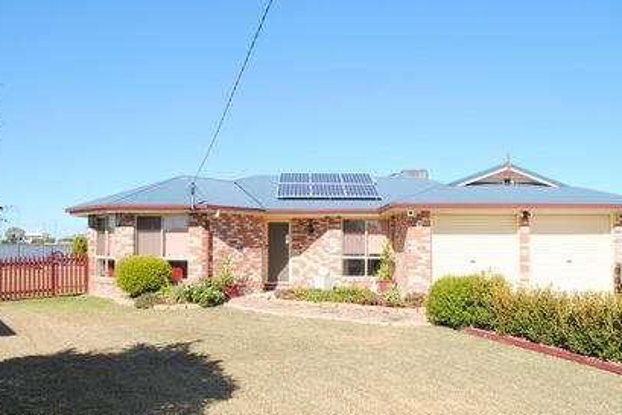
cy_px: 224
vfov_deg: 42.3
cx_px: 335
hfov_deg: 60.2
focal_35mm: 31
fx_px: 536
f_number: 10
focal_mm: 18
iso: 100
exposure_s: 1/200
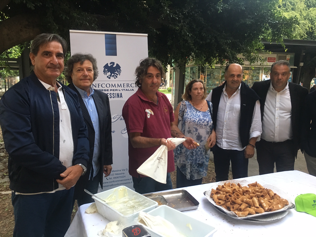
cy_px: 118
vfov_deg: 48.2
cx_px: 158
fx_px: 265
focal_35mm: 29
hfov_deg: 61.7
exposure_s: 1/33
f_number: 2.2
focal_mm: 4.15
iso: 160
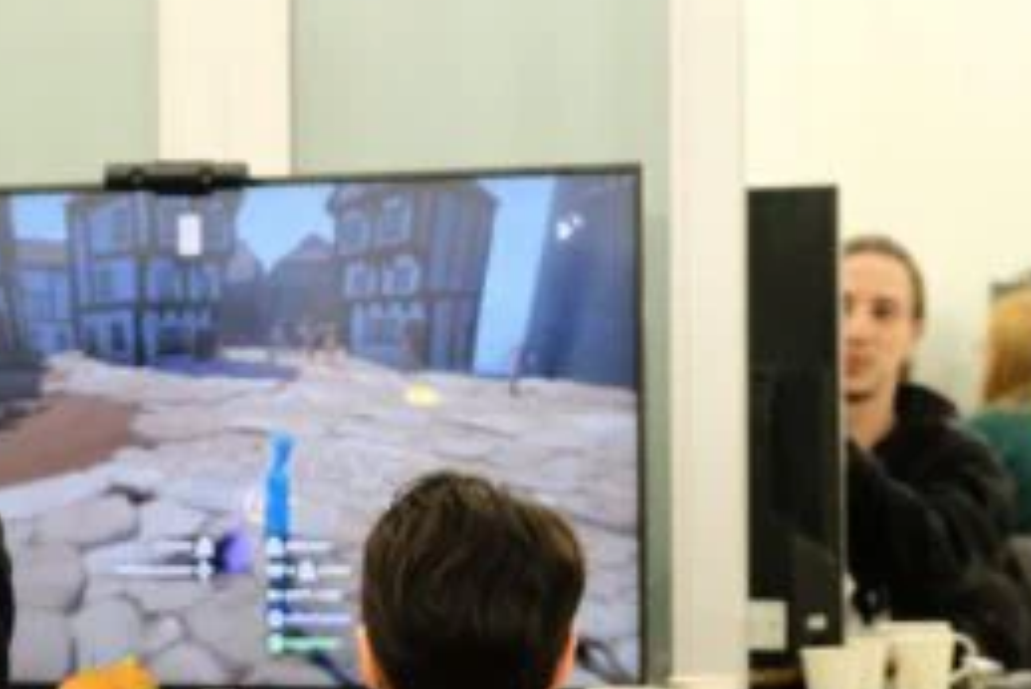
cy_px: 599
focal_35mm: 160
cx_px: 103
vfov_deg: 8.6
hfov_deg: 12.7
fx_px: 4585
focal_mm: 55
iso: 8000
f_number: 4
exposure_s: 1/250
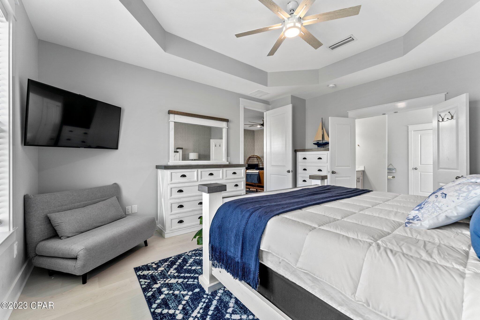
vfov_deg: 81.2
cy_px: 160
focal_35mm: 14
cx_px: 240
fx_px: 187
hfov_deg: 104.3
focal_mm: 14
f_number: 8
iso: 400
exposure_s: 1/8
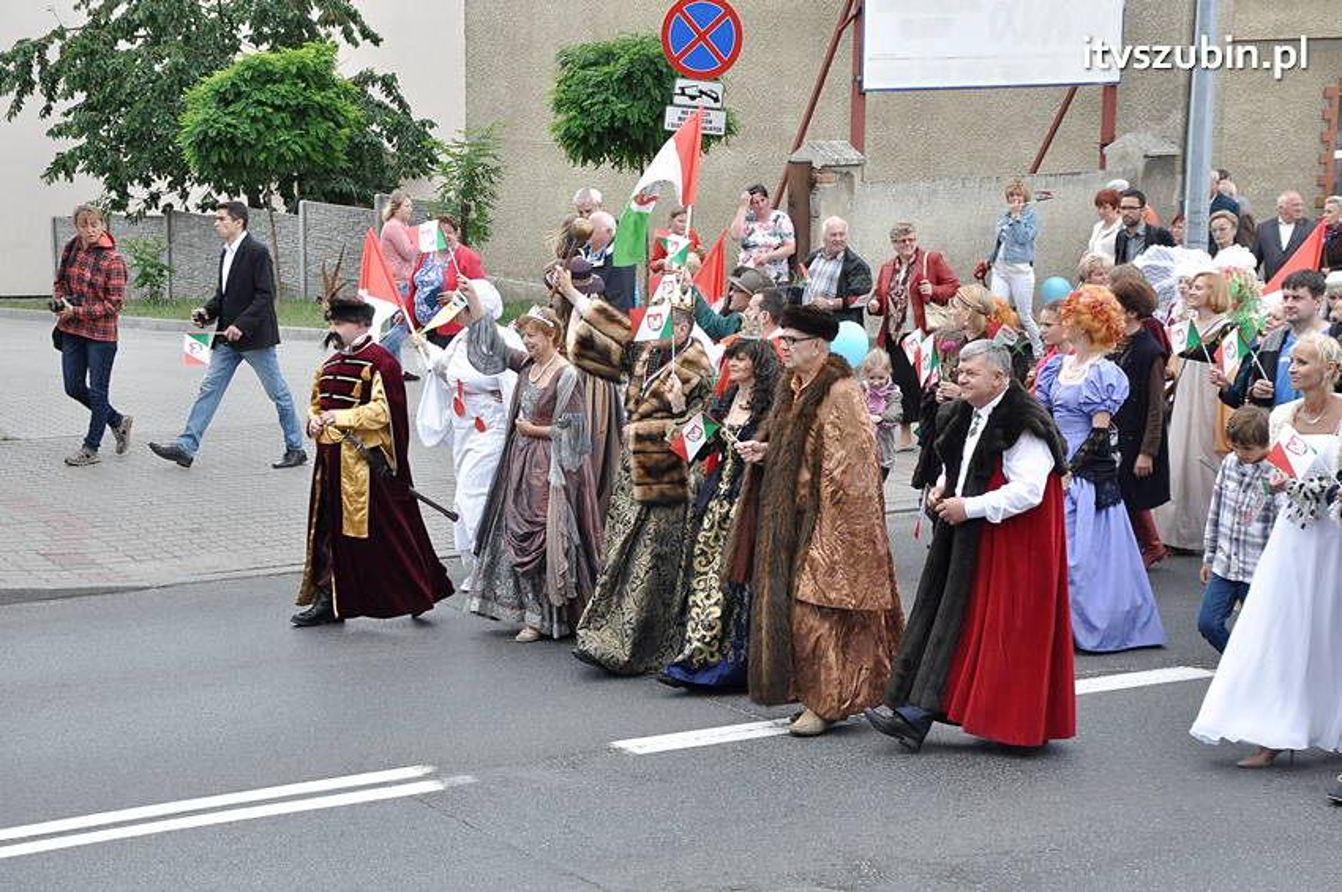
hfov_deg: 28.1
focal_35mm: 72
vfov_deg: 18.9
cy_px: 446
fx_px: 2681
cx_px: 671
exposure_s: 1/500
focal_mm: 48
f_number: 9
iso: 1250
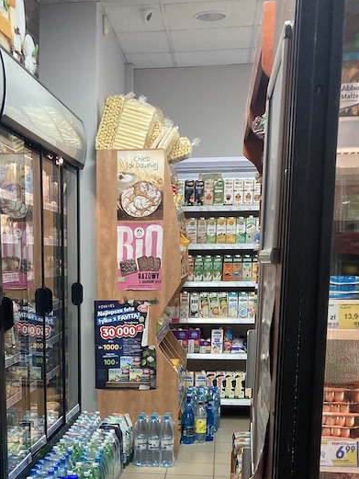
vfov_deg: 33.1
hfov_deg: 26.3
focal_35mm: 55
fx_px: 760
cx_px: 100
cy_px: 430
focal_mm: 3.99
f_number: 1.8
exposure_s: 1/50
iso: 125
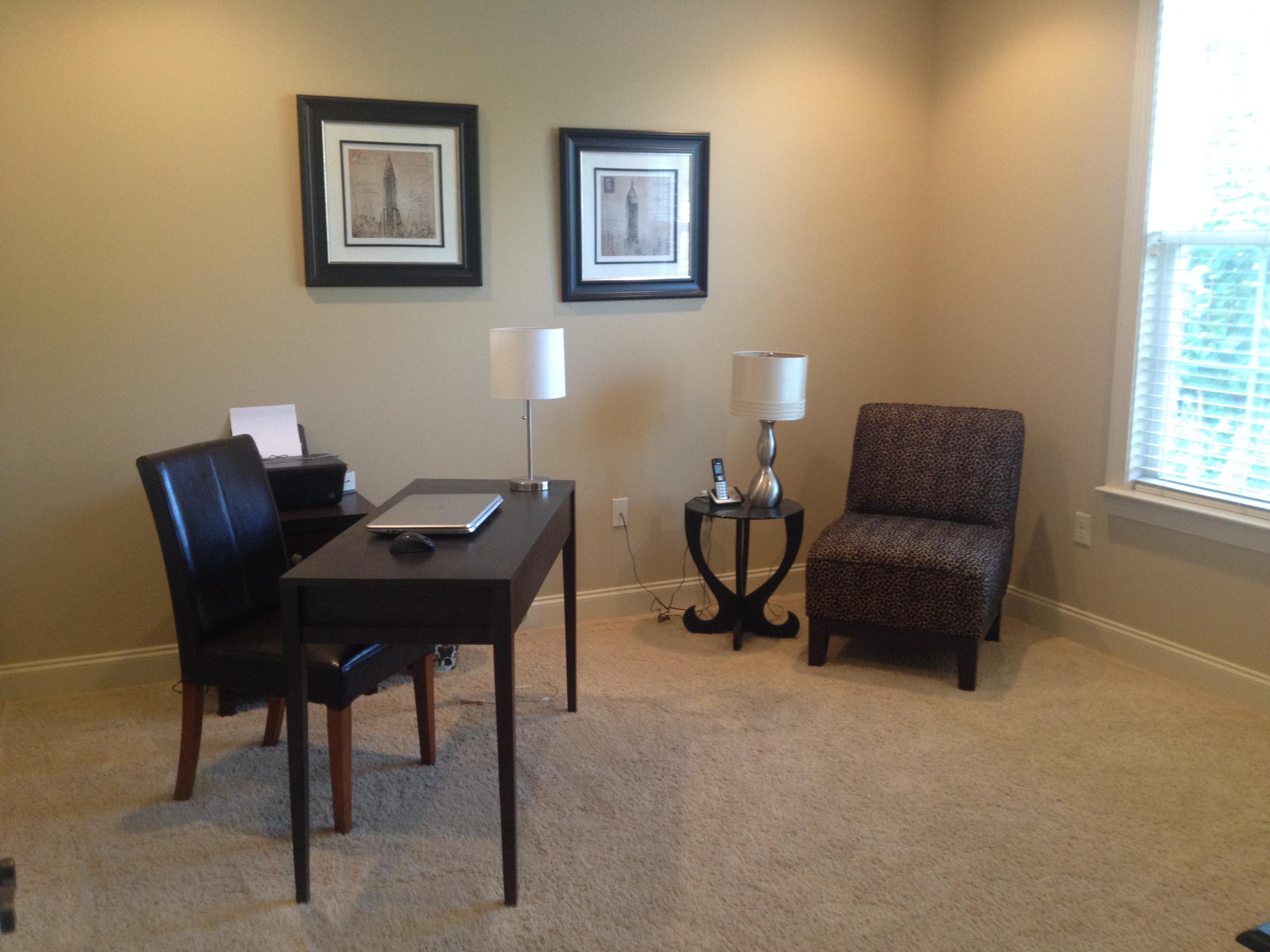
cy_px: 476
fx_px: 1284
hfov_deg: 52.6
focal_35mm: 35
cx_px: 635
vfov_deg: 40.7
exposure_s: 1/20
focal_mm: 4.28
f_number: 2.4
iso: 160
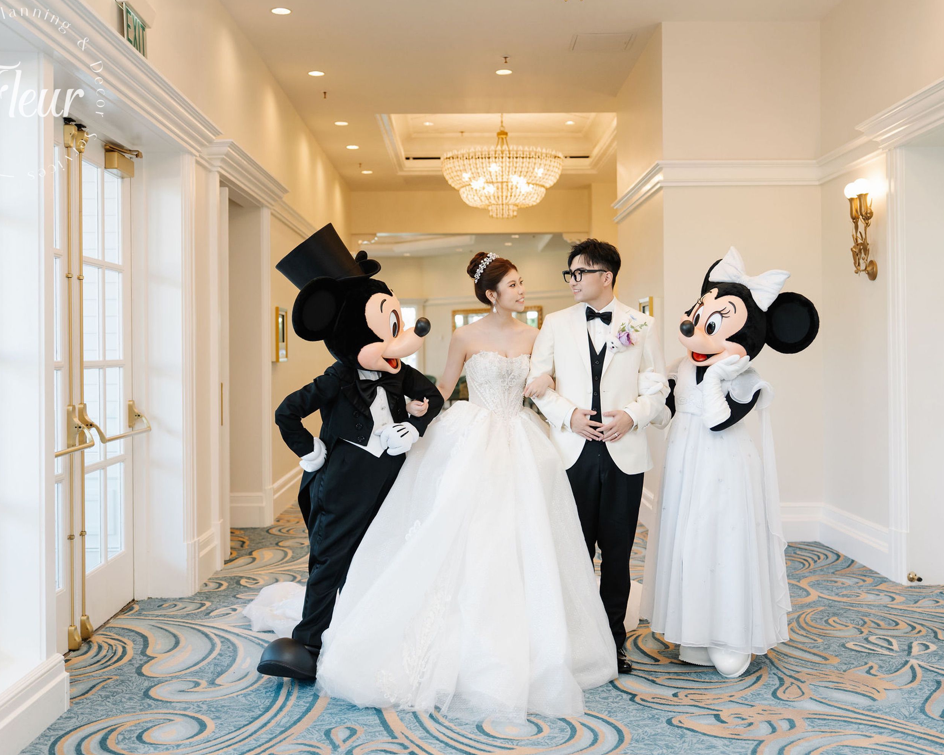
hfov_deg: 51.5
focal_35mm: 35
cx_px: 493
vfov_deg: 42.2
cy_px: 377
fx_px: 978
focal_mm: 31
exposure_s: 1/200
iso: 400
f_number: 2
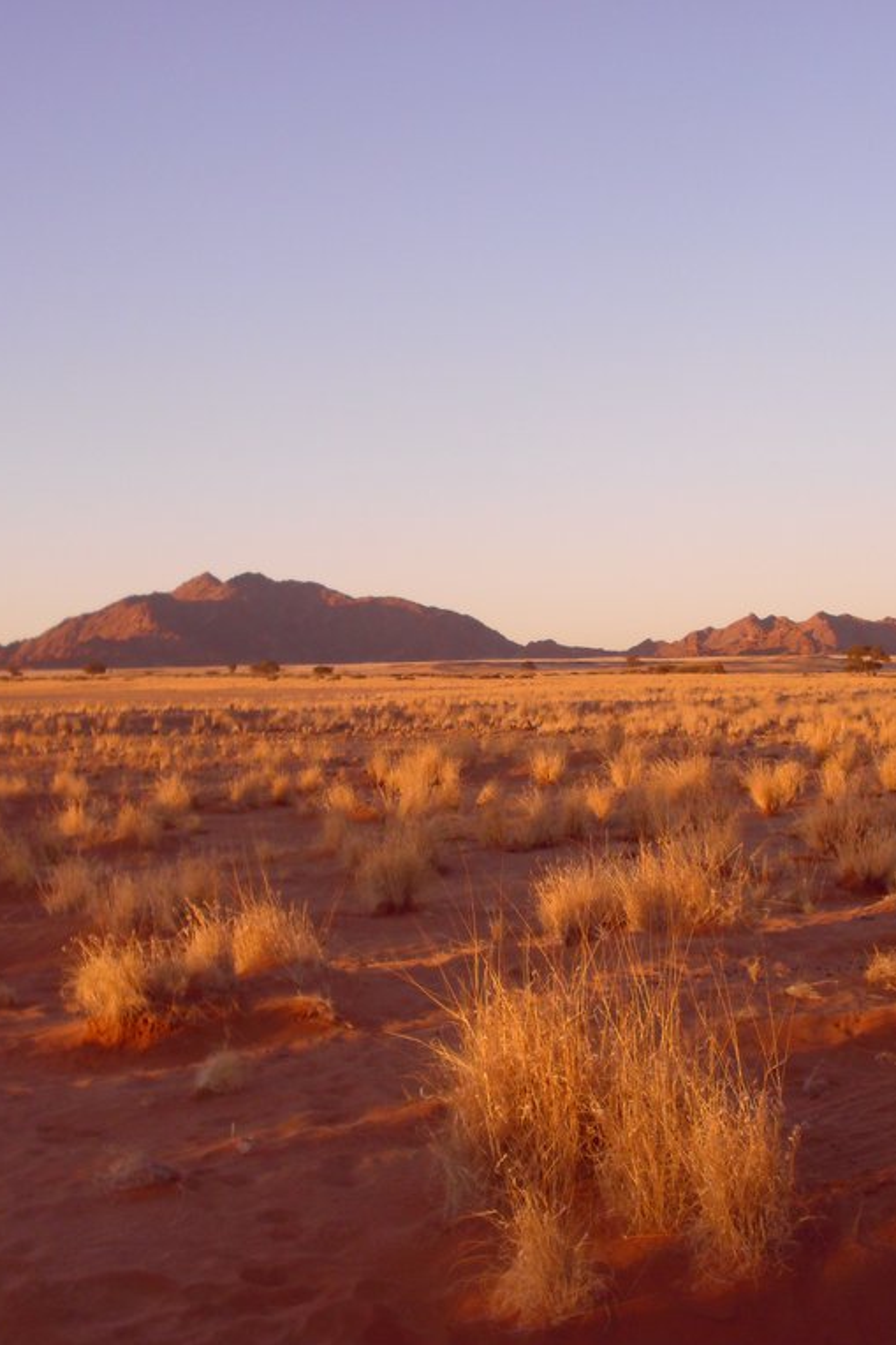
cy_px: 672
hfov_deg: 25.5
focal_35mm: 53
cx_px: 514
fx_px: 1979
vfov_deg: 37.5
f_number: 2.8
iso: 100
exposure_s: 1/320
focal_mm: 6.2
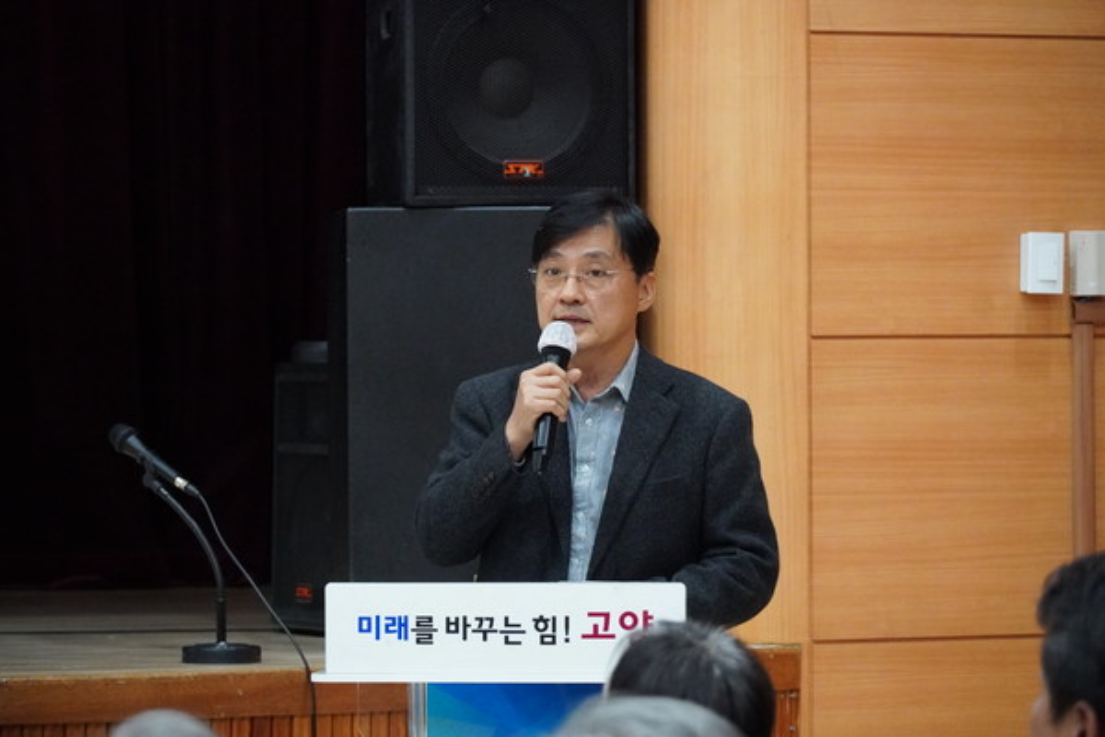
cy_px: 368
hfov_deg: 10.2
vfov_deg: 6.8
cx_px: 552
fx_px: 6215
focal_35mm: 202
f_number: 6.3
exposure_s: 1/60
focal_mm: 135
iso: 8000
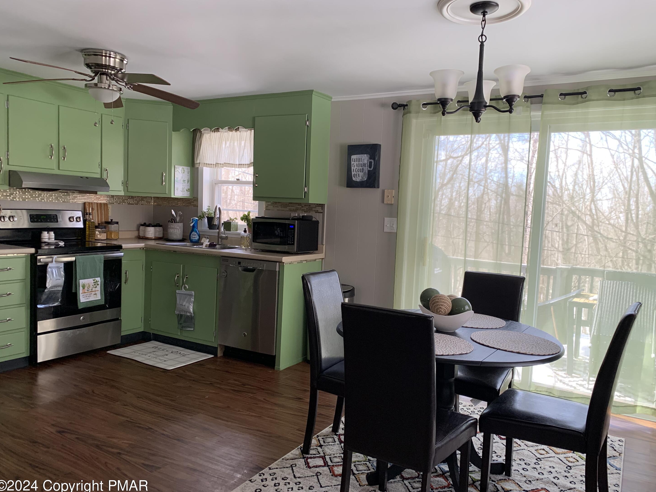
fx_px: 512
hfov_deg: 65.3
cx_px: 335
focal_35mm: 27
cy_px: 254
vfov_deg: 51.3
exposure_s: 1/121
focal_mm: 4.25
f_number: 1.8
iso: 80
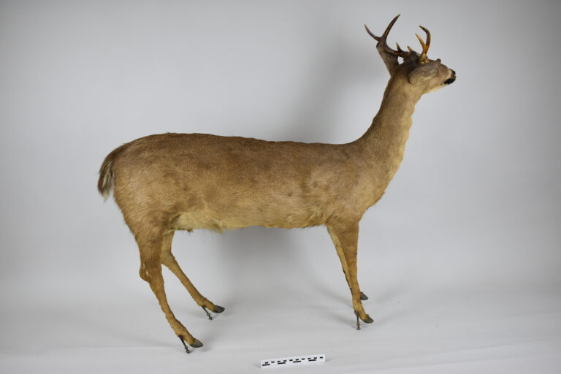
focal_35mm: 36
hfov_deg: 53.1
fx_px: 561
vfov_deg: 36.9
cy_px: 187
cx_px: 280
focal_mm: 24
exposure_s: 1/80
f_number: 4.5
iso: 400
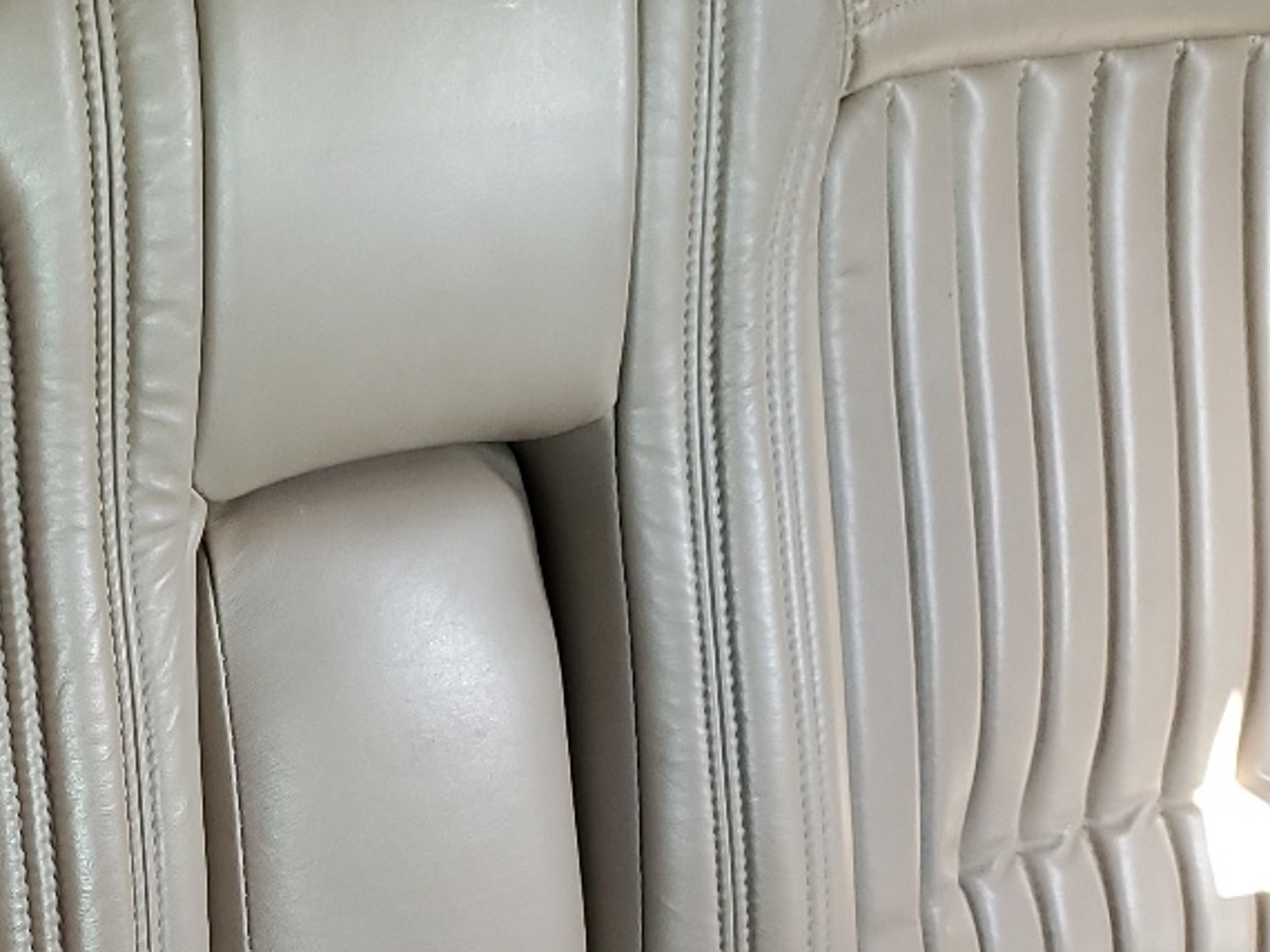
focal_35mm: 73
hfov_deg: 25.6
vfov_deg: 19.7
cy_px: 870
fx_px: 2677
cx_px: 69
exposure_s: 1/120
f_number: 1.5
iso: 60
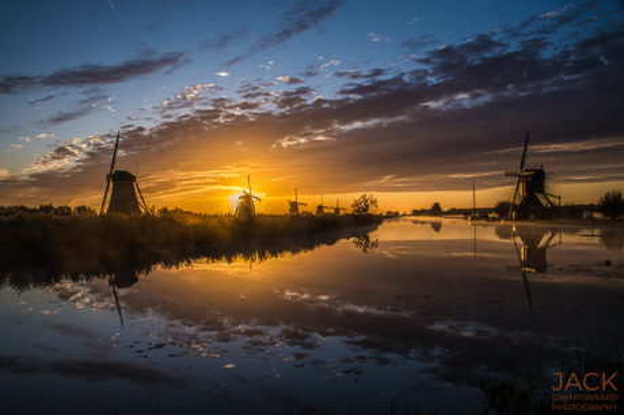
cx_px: 312
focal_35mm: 32
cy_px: 208
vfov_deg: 41.1
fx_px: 554
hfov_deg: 58.8
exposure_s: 1/80
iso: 100
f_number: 18
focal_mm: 32
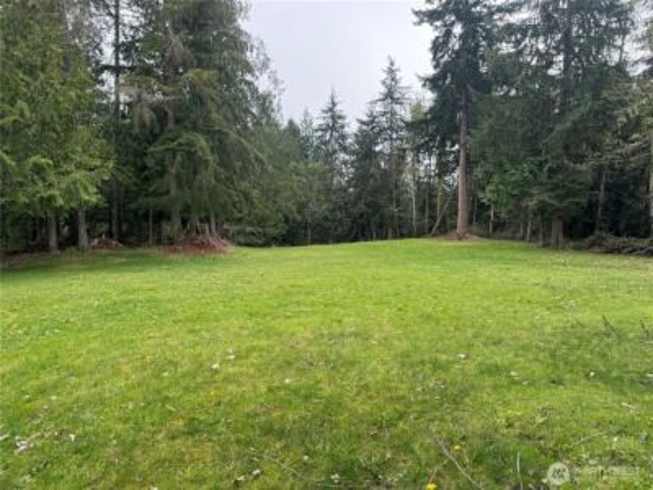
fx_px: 453
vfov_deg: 56.8
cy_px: 245
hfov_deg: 71.6
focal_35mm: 24
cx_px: 326
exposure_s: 1/853
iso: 80
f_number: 1.78
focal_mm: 6.76
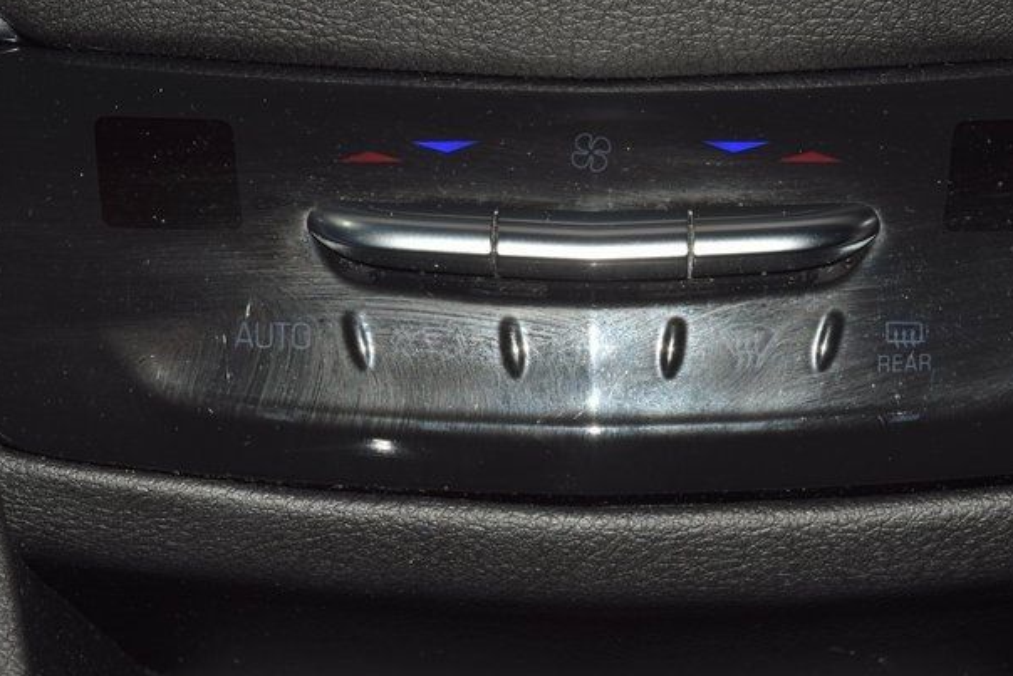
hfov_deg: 16.8
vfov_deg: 11.2
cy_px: 175
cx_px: 607
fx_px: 3434
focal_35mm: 122
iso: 100
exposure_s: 1/60
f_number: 8
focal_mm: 48
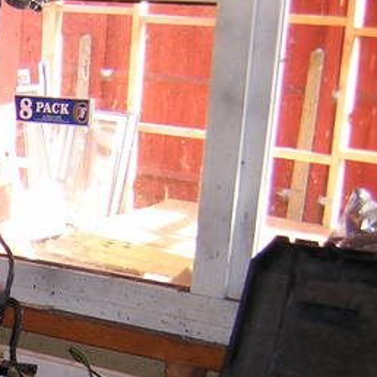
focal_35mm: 79
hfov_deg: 20.4
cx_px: -89
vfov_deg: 21.7
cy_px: 285
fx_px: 973
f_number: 2.6
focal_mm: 4.7
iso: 100
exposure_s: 1/30
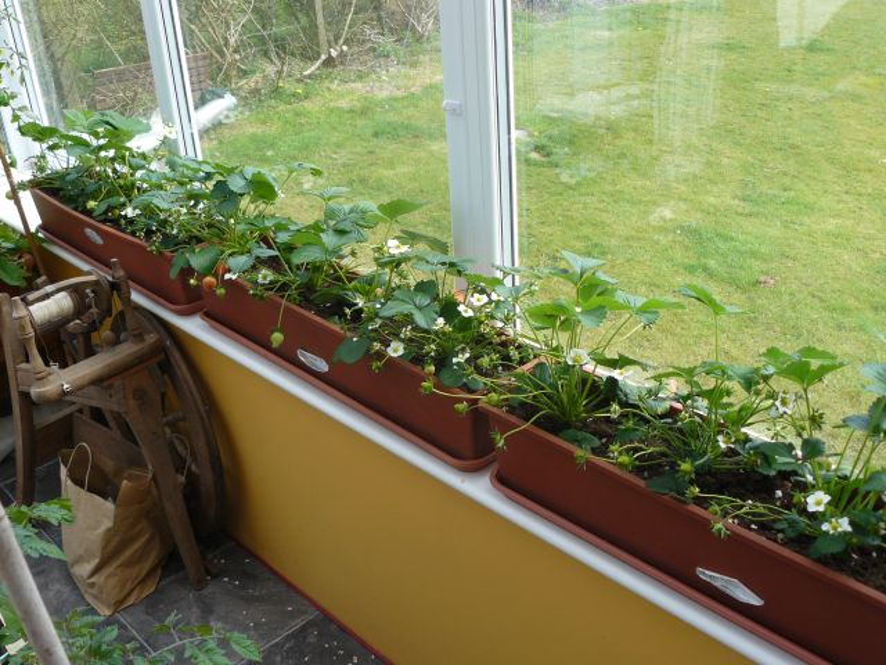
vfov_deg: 39.7
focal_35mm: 36
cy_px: 332
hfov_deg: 51.4
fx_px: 921
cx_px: 443
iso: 100
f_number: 4
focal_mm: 6
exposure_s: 1/200
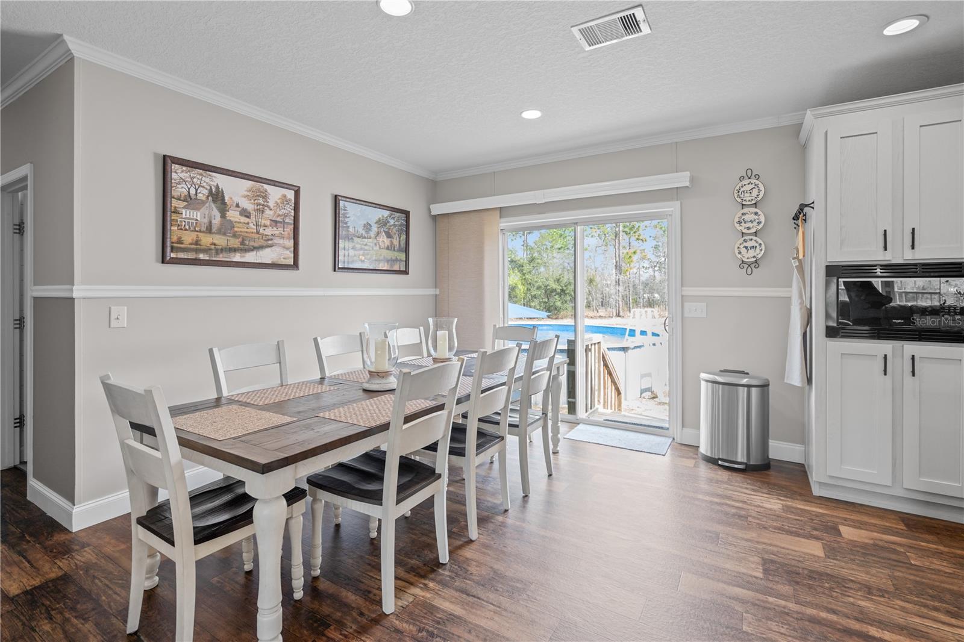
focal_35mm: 16
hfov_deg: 96.7
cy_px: 321
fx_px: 428
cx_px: 482
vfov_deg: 73.7
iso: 250
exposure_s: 1/30
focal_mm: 16
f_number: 4
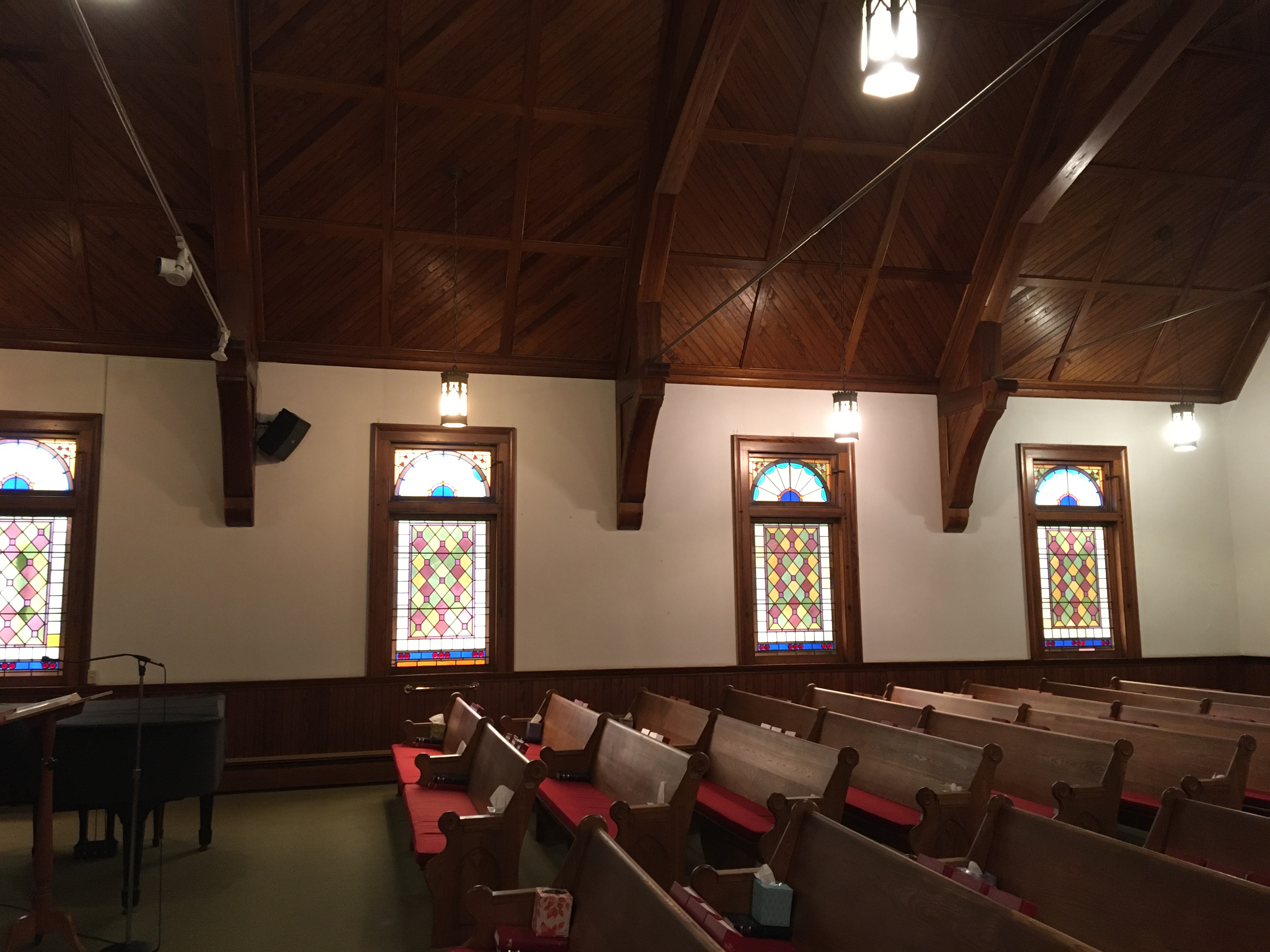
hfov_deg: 61.7
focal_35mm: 29
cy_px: 476
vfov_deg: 48.2
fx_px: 1064
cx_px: 635
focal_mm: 4.15
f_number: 2.2
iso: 200
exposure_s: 1/24
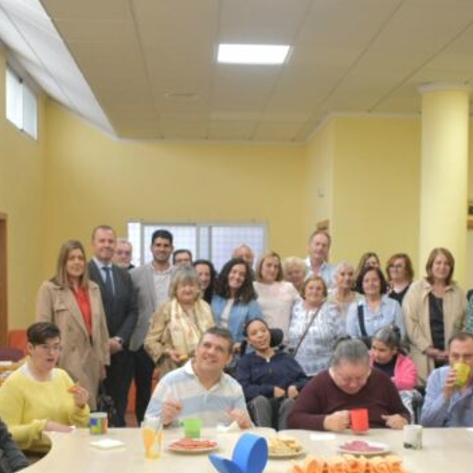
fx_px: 773
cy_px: 333
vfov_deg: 33.6
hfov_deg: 34.0
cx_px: 262
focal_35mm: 50
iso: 400
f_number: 4
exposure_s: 1/40
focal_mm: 18
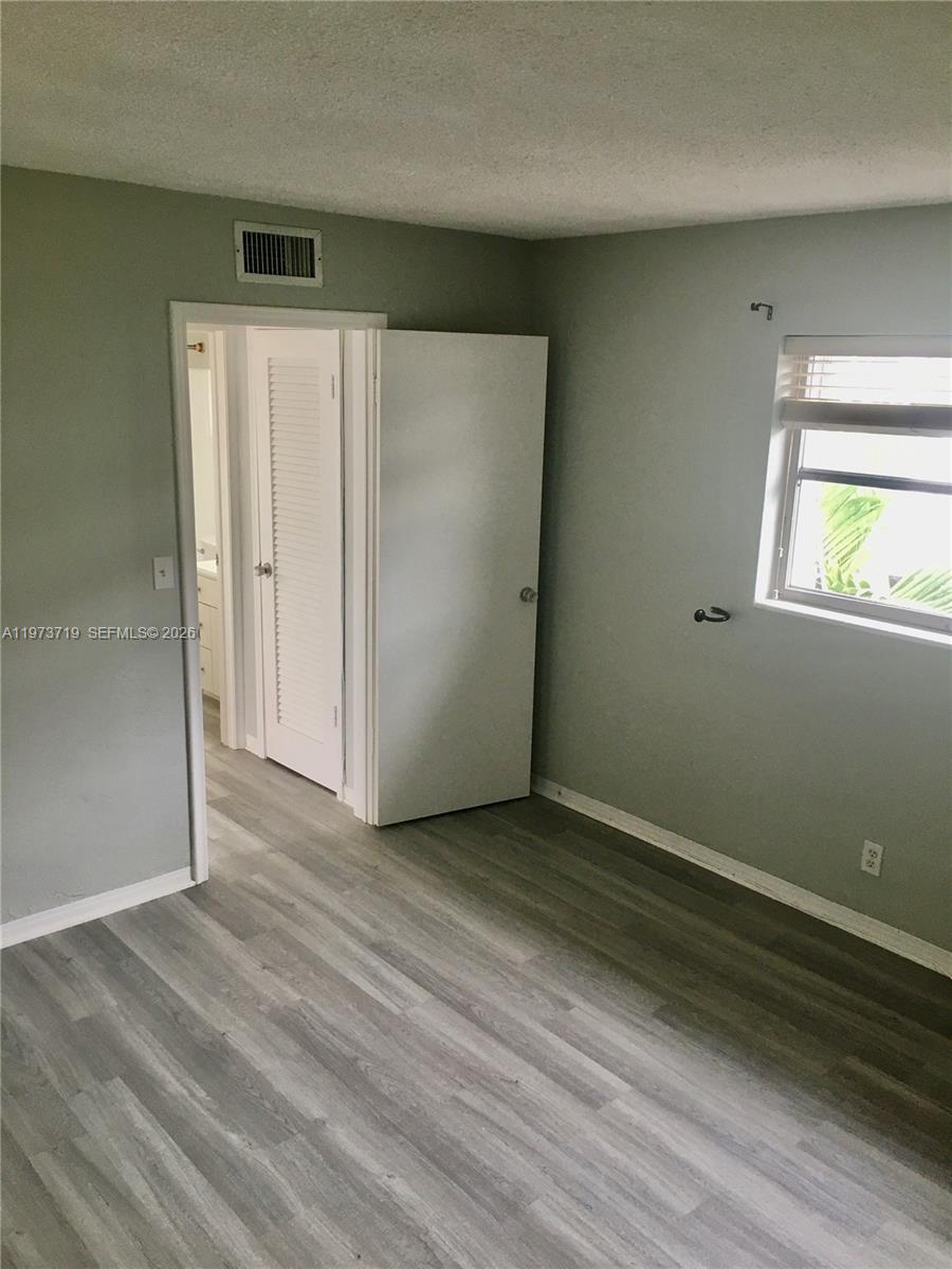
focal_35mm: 29
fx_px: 1063
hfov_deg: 48.2
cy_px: 634
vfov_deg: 61.7
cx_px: 476
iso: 40
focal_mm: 4.15
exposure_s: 1/30
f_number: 2.2
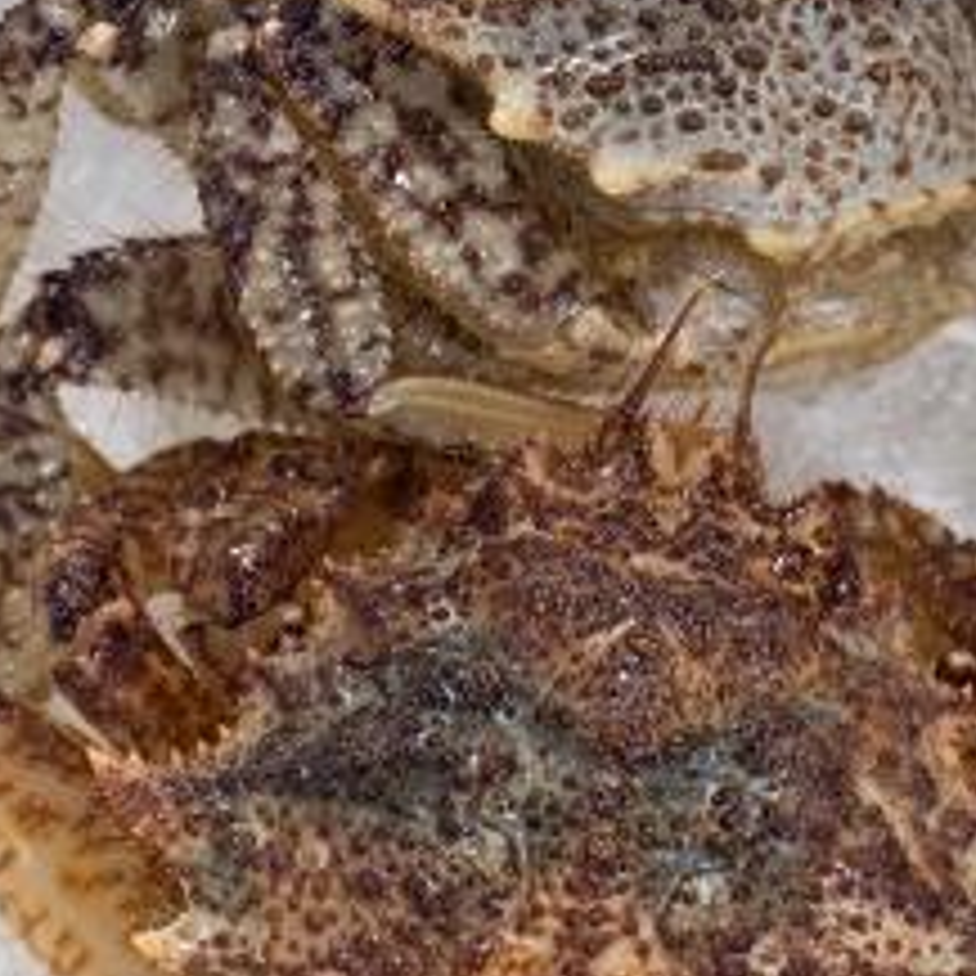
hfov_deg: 15.3
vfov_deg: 15.2
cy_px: 776
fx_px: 3636
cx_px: 454
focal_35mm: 114
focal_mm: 28
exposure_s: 1/100
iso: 400
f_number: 3.5
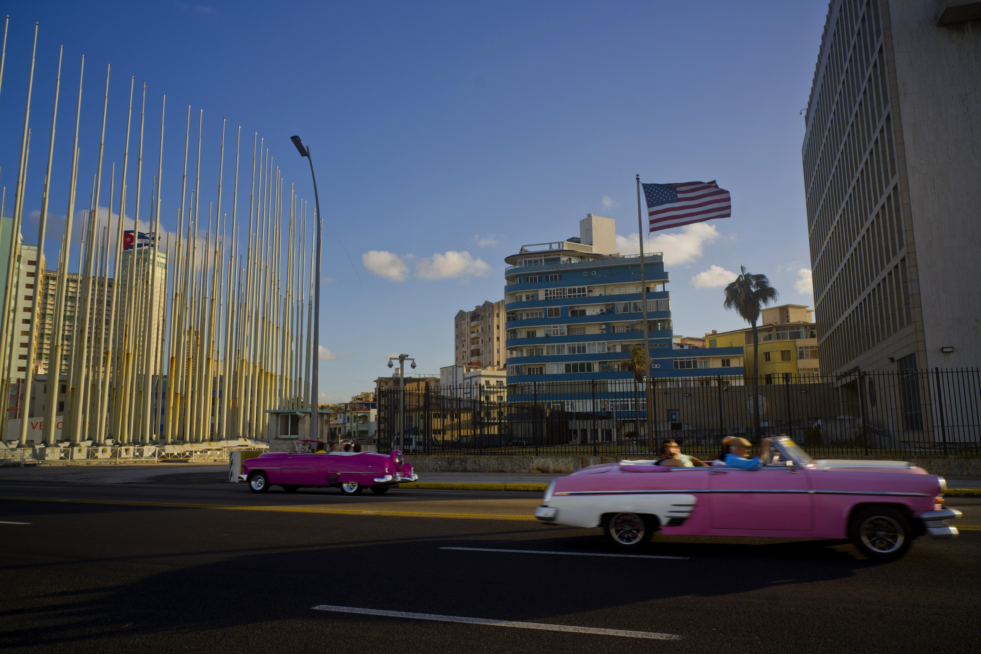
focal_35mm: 15
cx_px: 490
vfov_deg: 77.3
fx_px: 409
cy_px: 327
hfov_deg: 100.4
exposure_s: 1/250
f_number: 2
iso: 100
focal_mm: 15
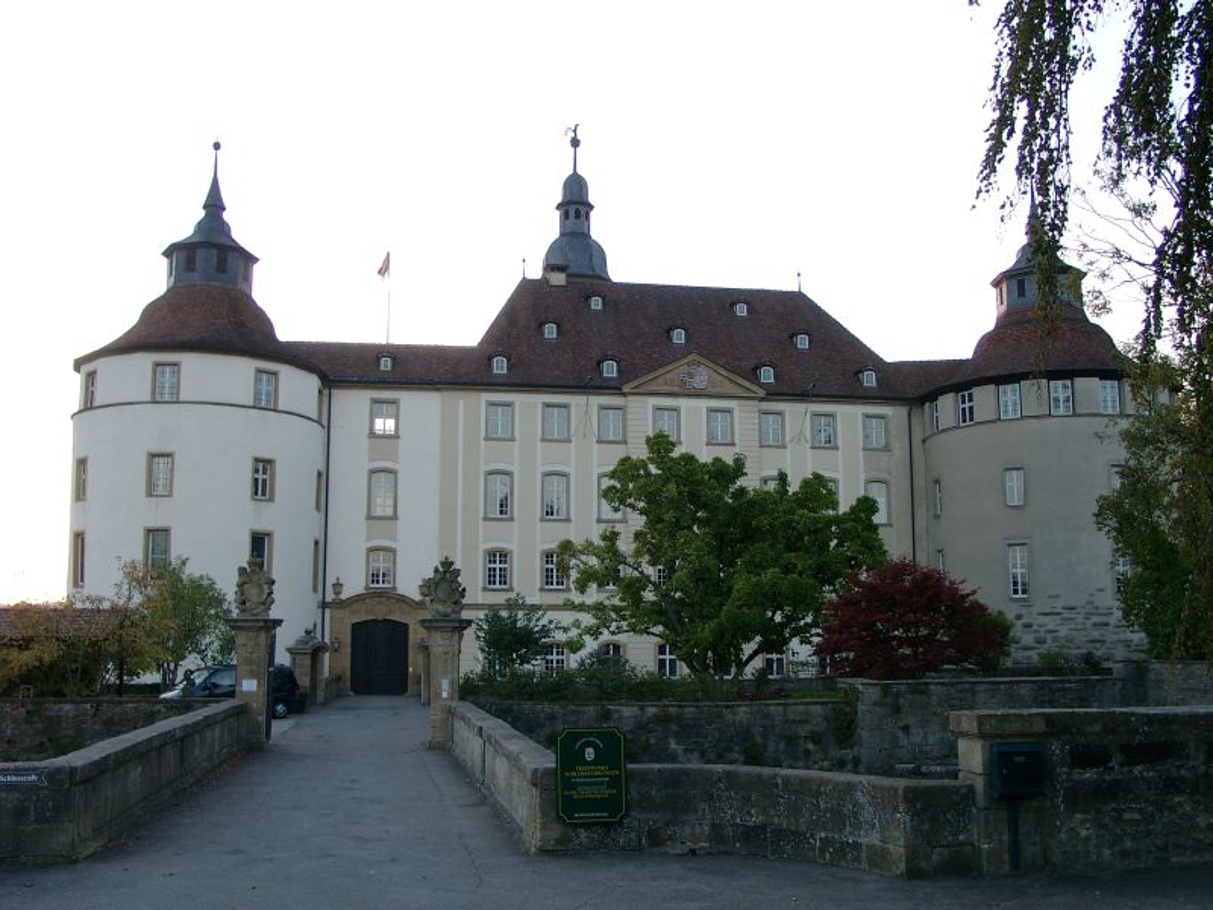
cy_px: 455
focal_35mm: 34
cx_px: 606
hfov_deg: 54.0
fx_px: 1191
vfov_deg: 41.8
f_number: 2.8
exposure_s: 1/87.7
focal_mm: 7.13
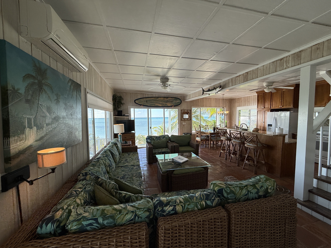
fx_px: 134
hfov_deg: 102.1
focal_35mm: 14
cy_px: 124
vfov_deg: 85.7
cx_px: 166
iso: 64
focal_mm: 2.22
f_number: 2.2
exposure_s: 1/300
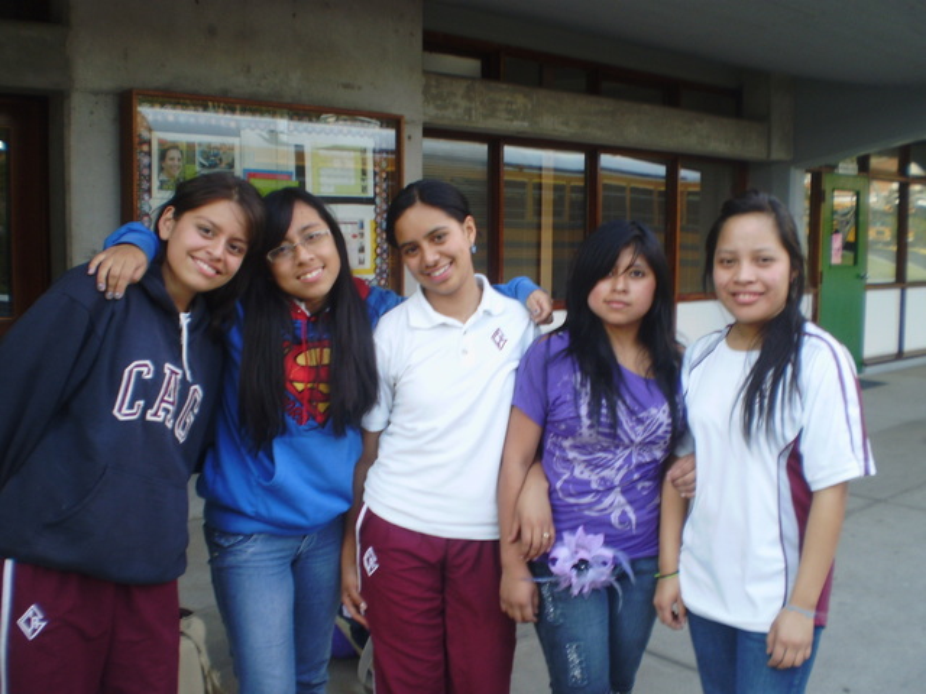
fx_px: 963
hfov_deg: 51.4
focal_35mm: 36
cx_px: 463
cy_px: 347
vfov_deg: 39.7
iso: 64
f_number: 3.1
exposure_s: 1/60
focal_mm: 6.3
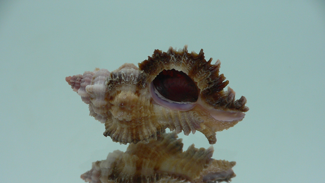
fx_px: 336
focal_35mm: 39
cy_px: 116
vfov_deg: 30.3
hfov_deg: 51.6
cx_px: 160
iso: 80
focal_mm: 4.6
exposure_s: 1/60
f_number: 2.8
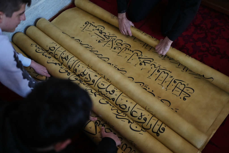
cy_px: 76
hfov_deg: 54.4
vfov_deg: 37.9
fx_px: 223
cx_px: 114
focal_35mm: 35
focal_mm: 35
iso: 1600
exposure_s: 1/200
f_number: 1.4
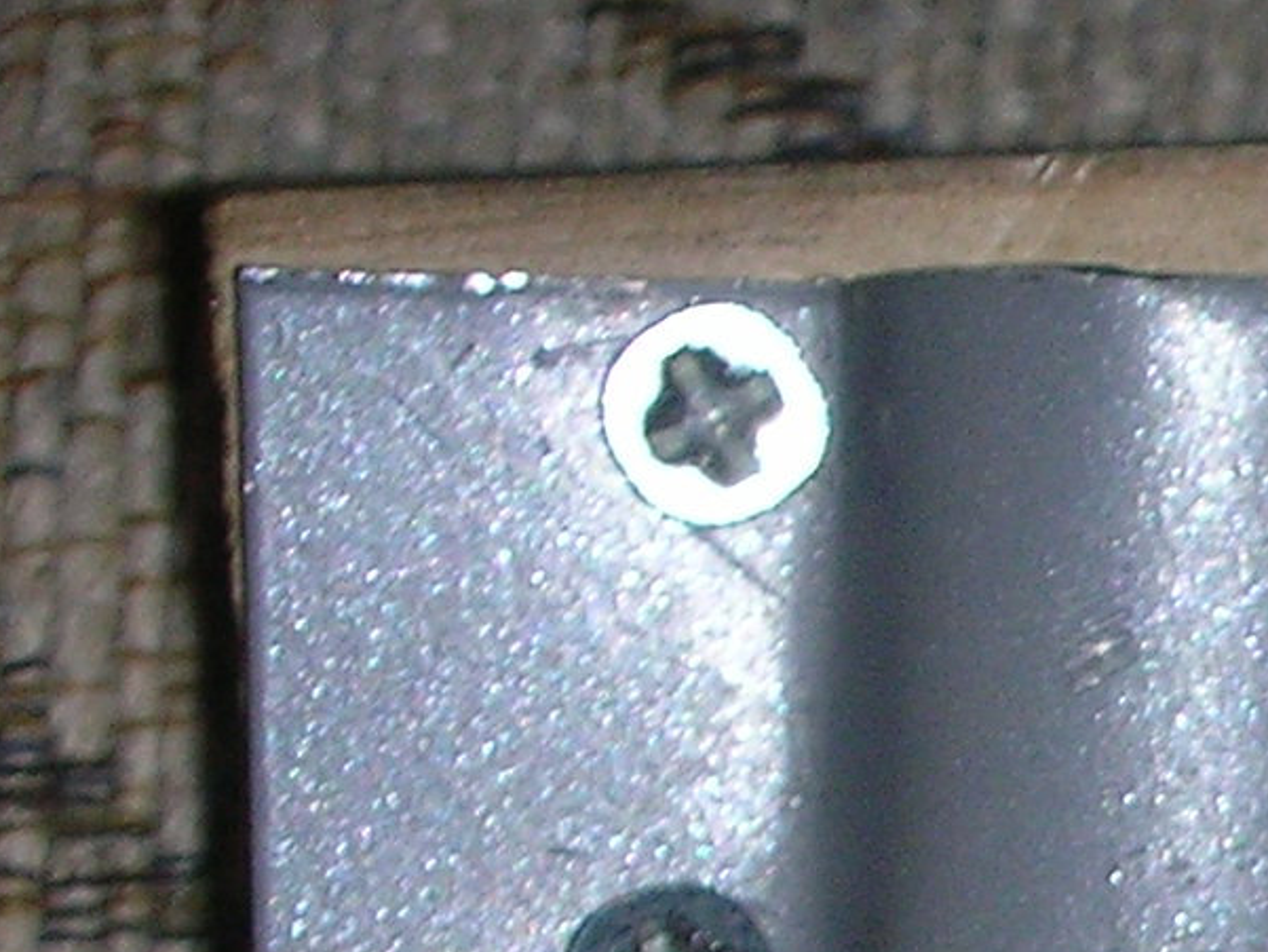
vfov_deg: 4.3
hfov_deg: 5.7
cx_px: 2454
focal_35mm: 342
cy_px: 1467
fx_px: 12530
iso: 50
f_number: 4.4
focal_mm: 12.2
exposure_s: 1/120
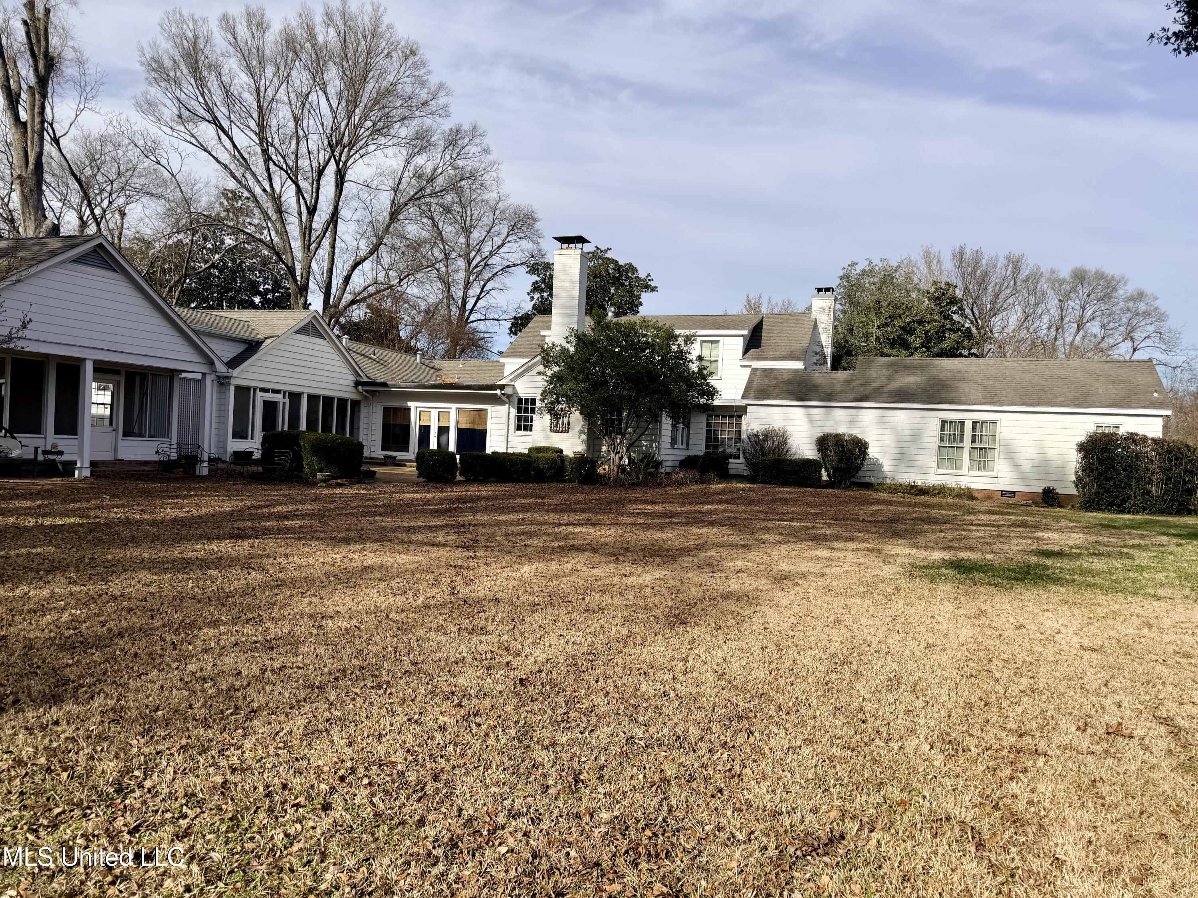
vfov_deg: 56.8
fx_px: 831
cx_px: 599
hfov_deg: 71.6
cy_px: 449
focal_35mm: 24
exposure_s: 1/9091
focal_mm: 6.76
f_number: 1.78
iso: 80
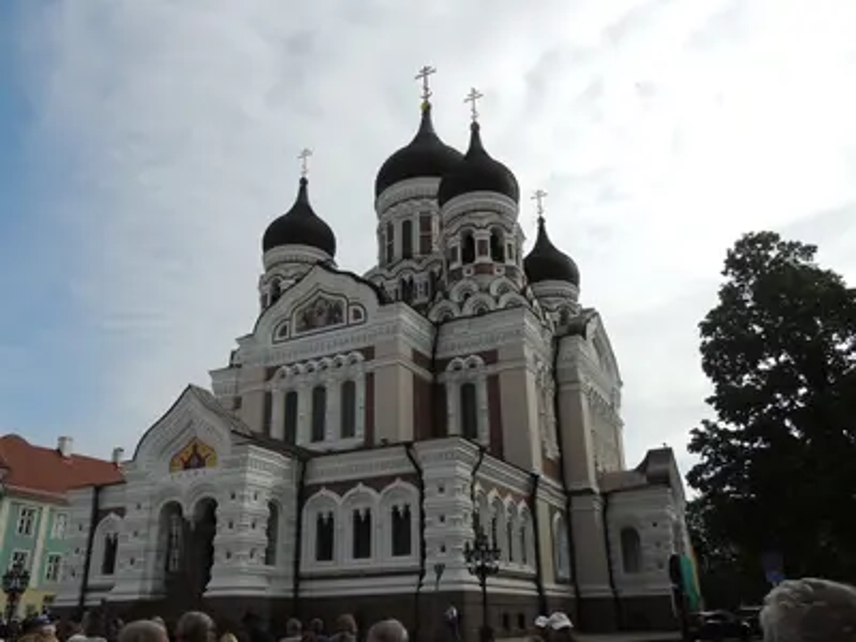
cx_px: 428
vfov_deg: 46.8
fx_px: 742
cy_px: 321
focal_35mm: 30
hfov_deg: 60.0
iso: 100
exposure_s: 1/1600
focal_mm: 5.3
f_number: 3.5
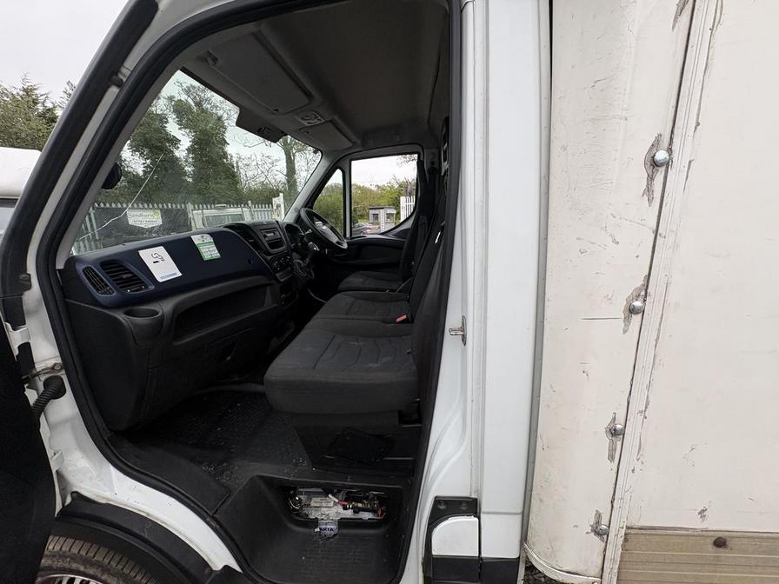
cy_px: 292
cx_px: 390
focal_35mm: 14
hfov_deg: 102.1
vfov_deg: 85.7
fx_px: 315
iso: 50
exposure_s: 1/167
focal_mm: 2.22
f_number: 2.2
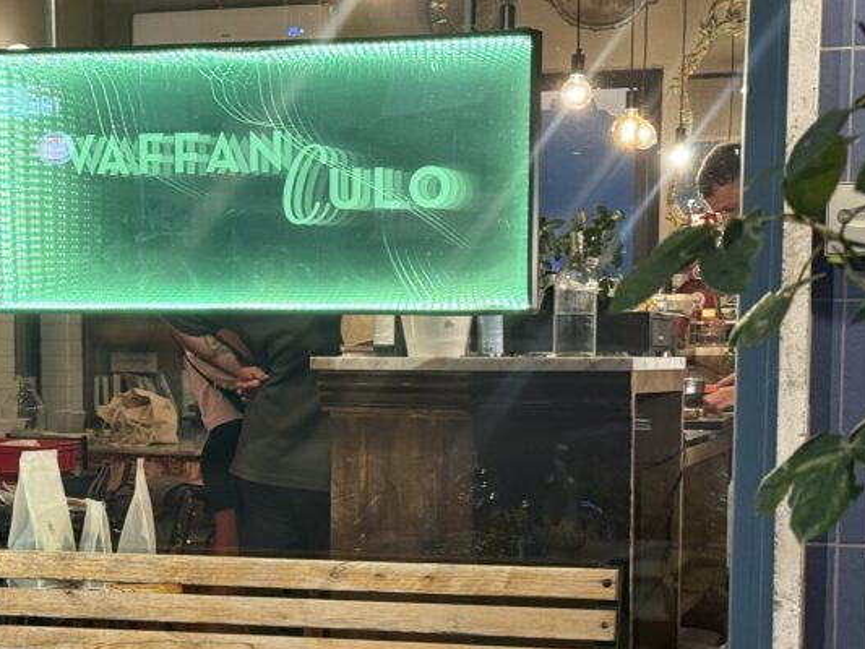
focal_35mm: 90
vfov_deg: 16.3
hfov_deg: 21.6
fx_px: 2249
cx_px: 256
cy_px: 544
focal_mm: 6.76
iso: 200
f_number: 1.78
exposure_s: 1/33
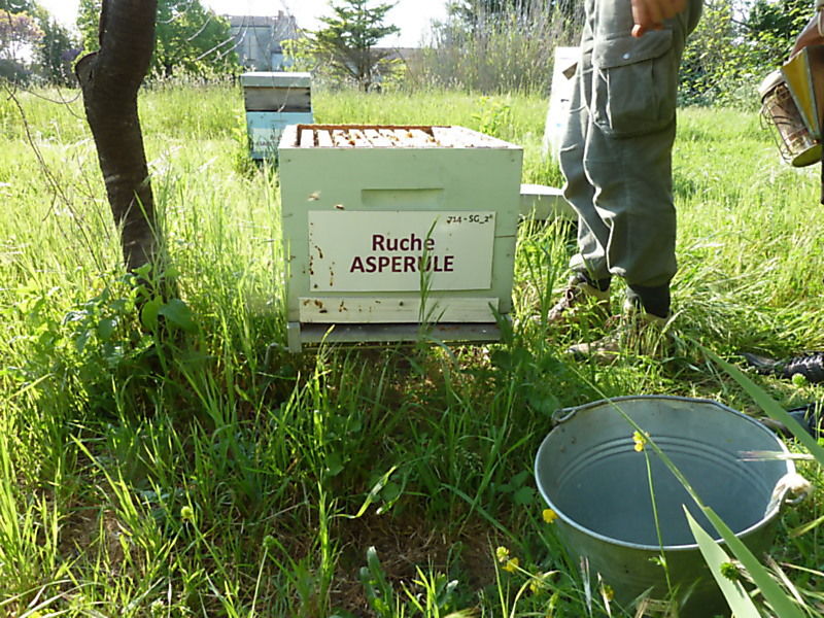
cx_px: 412
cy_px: 309
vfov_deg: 54.9
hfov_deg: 69.4
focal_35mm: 25
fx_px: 595
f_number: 4
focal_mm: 4.1
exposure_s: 1/100
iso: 80
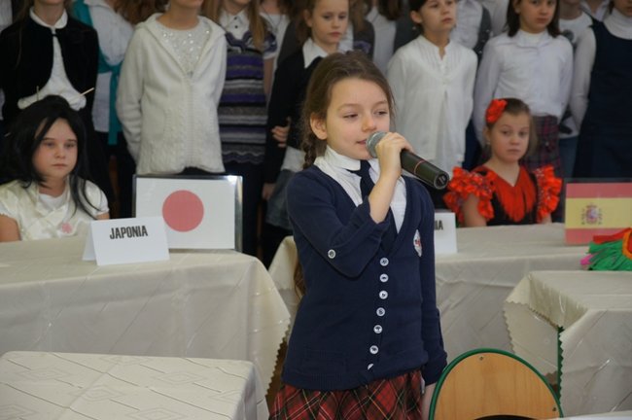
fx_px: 1578
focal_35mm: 90
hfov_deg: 22.6
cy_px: 210
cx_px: 316
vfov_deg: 15.2
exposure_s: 1/100
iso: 400
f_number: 4
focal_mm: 60
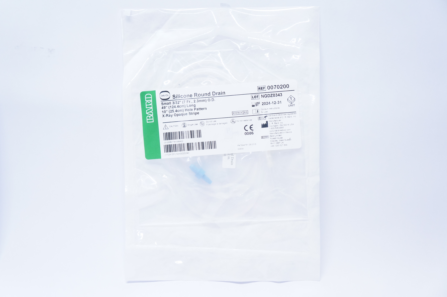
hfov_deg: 48.0
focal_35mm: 40
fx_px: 502
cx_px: 224
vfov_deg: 32.9
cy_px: 148
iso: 1600
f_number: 5
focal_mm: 27
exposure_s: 1/125
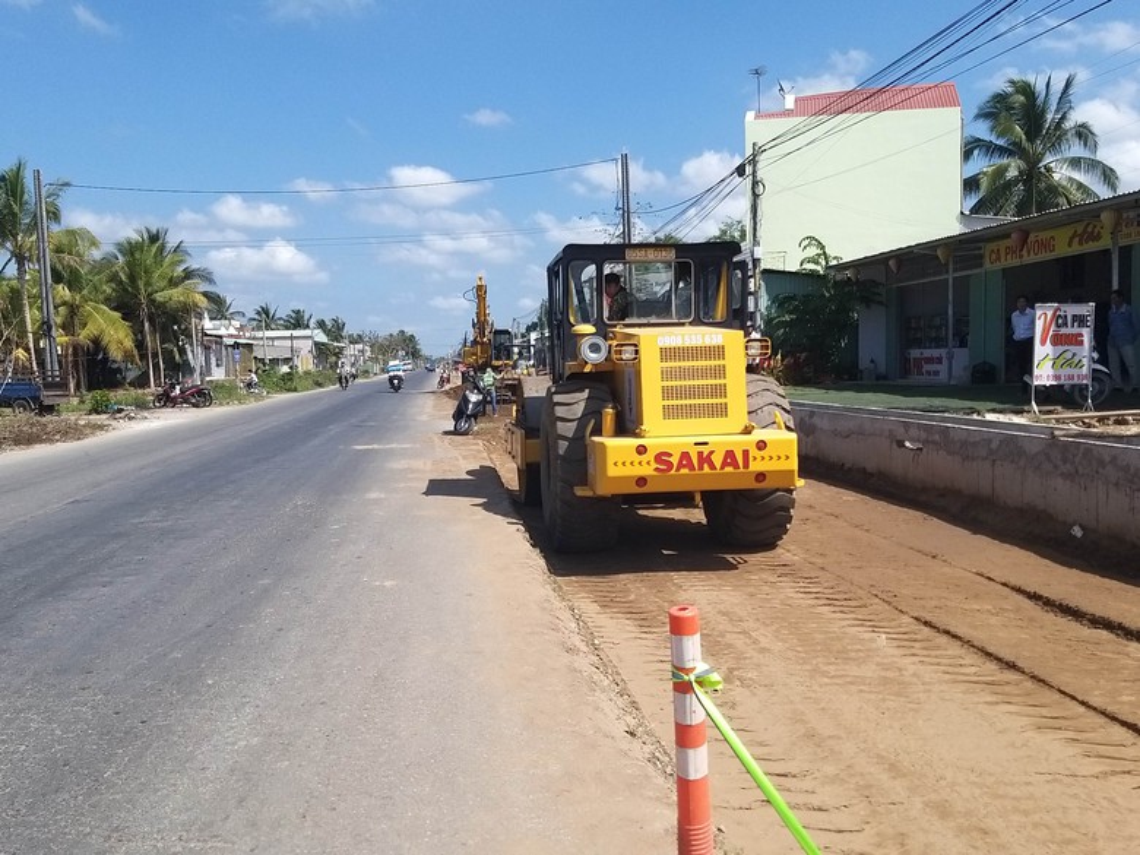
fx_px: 889
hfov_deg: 65.3
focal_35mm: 27
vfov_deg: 51.4
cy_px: 428
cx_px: 570
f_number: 1.7
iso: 50
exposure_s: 1/2512
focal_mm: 3.93
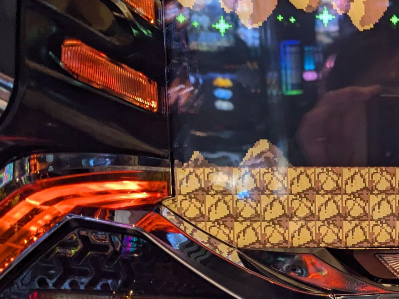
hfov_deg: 28.2
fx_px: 715
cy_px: 197
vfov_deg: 23.6
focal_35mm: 62
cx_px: 445
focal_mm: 4.38
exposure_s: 1/99.9
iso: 49
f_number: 1.73
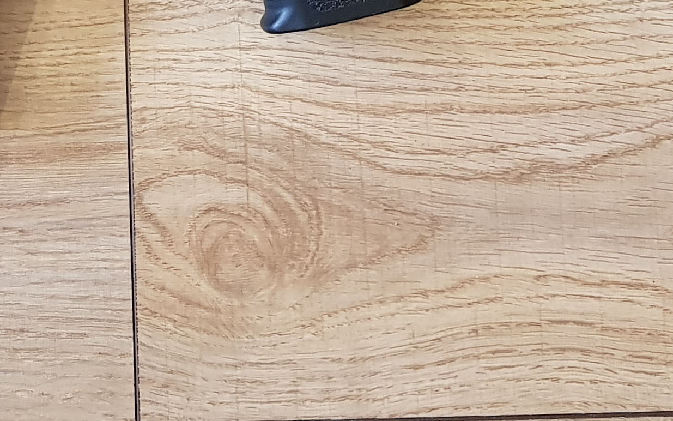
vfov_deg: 13.5
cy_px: -251
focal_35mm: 90
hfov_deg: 22.2
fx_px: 1651
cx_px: -1
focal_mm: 4.2
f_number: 1.7
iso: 250
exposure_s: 1/11
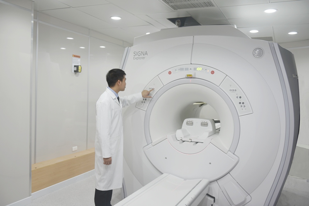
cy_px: 103
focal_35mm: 34
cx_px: 154
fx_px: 292
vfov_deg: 38.9
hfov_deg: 55.8
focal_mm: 34
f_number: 2.8
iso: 200
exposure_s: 1/50
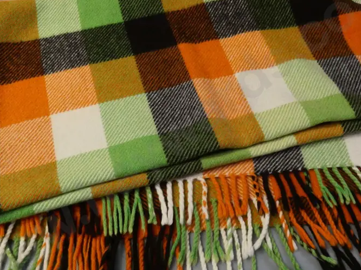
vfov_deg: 35.9
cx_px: 189
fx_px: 417
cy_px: 129
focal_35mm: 40
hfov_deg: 46.8
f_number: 4.6
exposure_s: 1/250
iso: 3200
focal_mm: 13
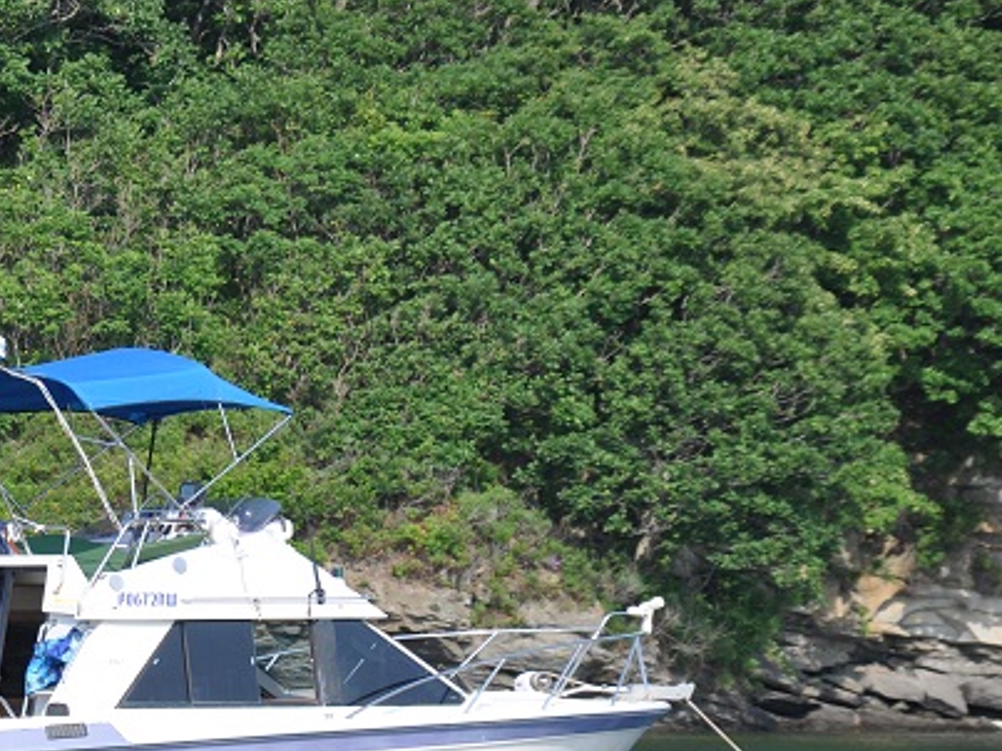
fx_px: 9319
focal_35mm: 322
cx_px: 10
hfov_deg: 6.1
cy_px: 552
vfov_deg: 4.6
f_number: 8
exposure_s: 1/250
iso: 400
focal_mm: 105
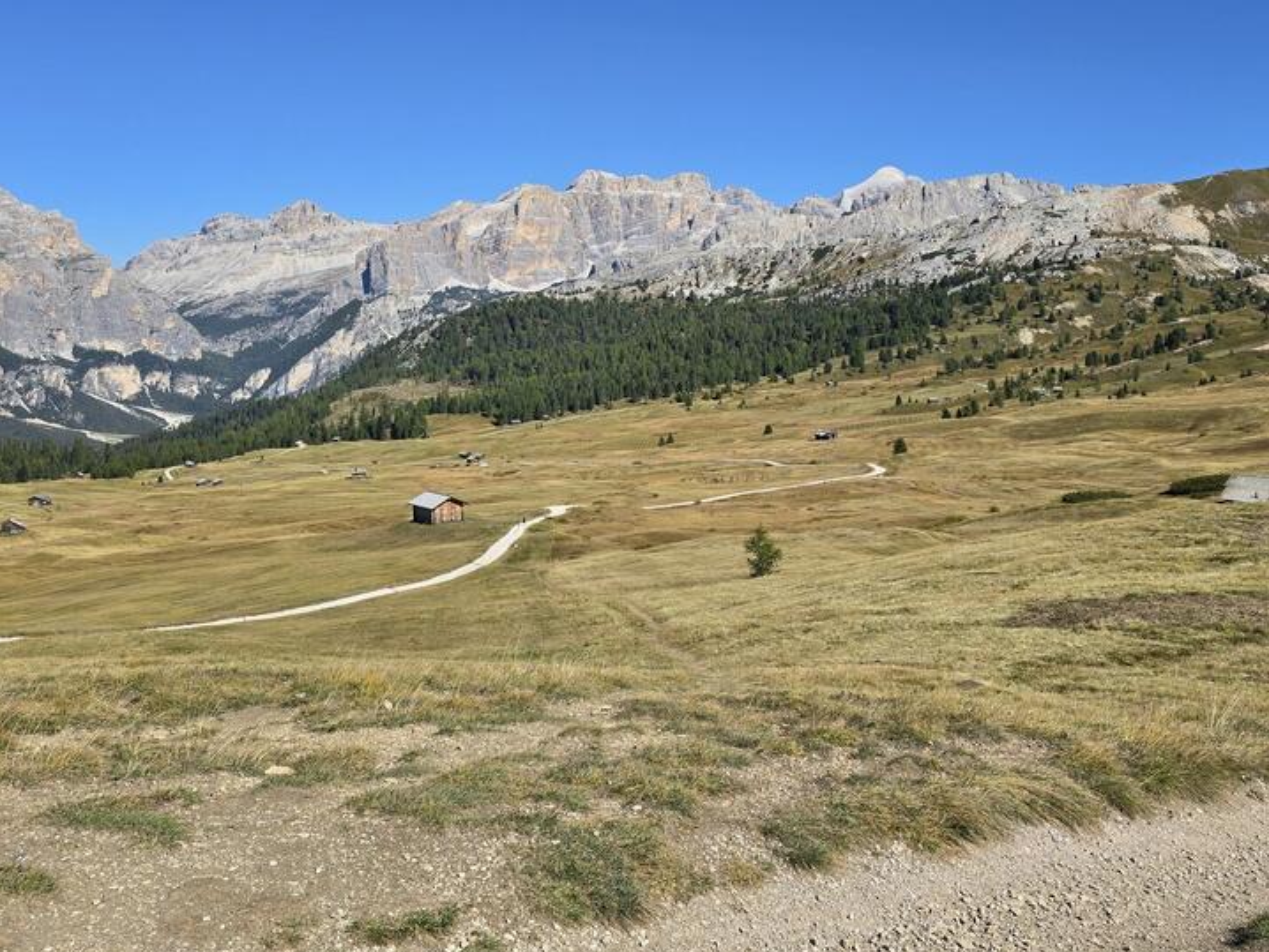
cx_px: 654
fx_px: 1210
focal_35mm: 33
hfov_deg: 55.3
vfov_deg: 42.3
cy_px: 301
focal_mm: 6.3
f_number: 1.7
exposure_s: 1/1108
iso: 12
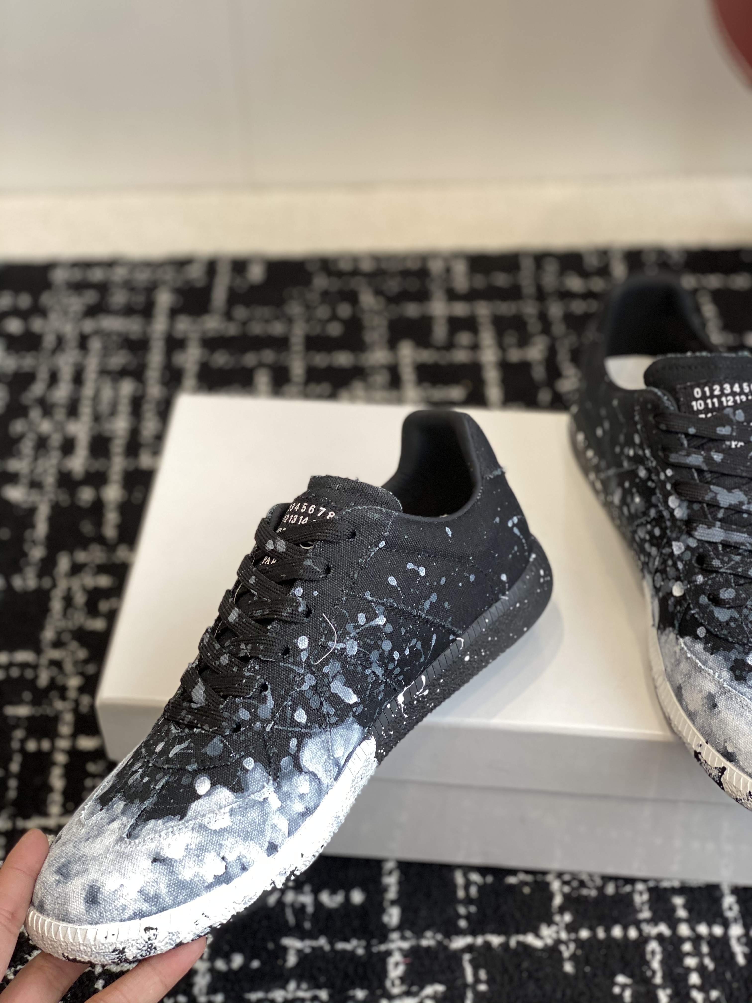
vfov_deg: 36.8
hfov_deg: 28.0
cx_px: 376
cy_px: 502
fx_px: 1506
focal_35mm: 52
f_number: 2
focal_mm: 6
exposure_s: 1/122
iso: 64
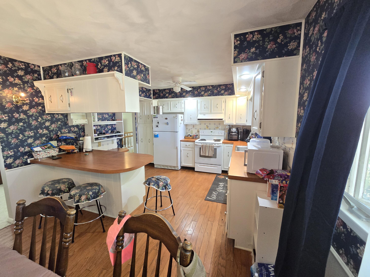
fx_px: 139
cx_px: 185
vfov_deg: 89.9
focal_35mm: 13
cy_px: 138
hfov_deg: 106.2
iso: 640
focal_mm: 2.2
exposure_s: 1/60
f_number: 2.2
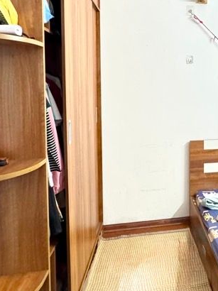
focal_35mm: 35
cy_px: 103
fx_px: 294
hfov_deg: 36.0
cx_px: 225
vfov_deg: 51.9
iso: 1000
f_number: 2.2
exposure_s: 1/50
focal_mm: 2.22
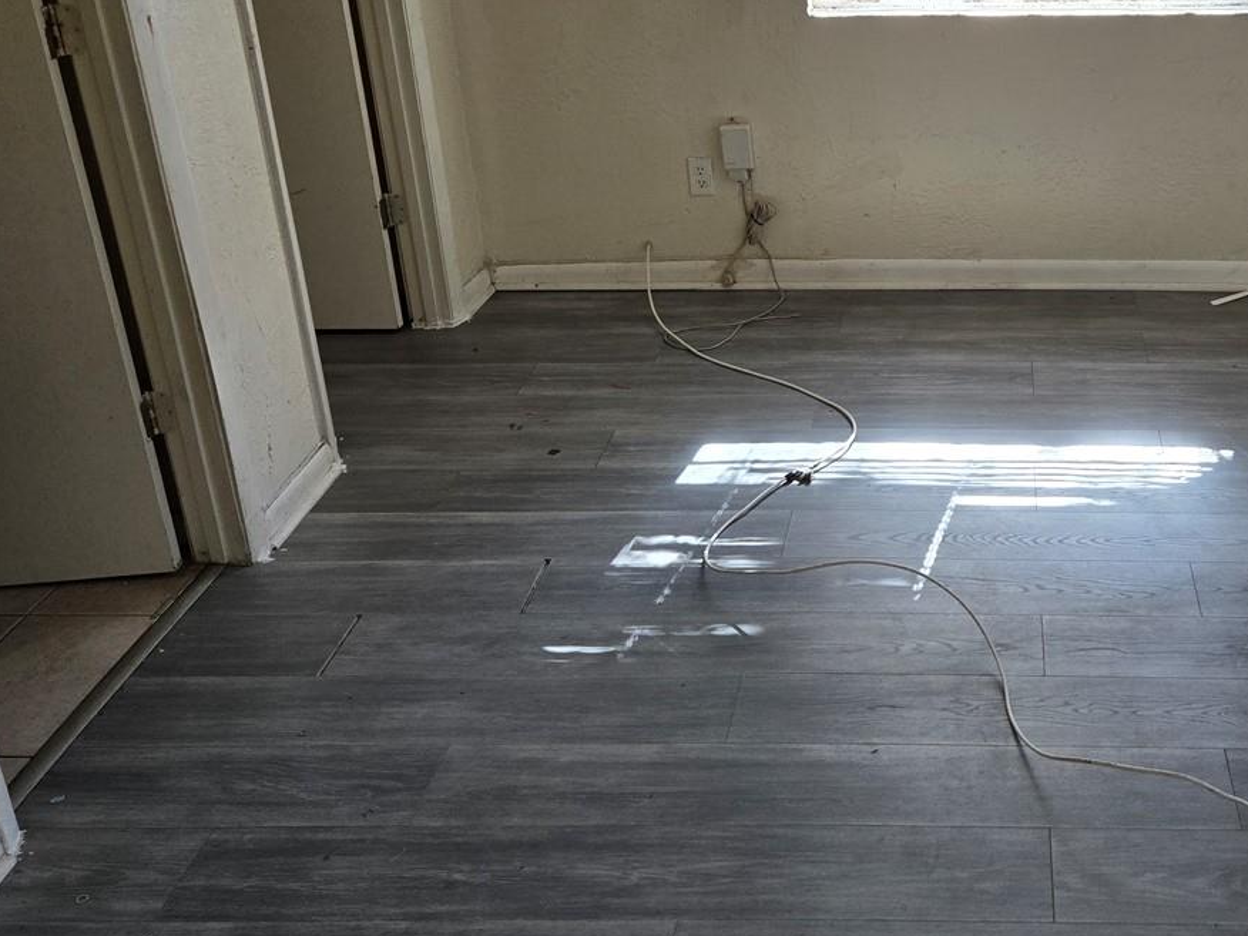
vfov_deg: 34.0
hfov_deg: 43.0
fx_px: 1514
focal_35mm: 42
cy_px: 305
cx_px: 973
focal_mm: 5.4
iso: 125
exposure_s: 1/180
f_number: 1.8
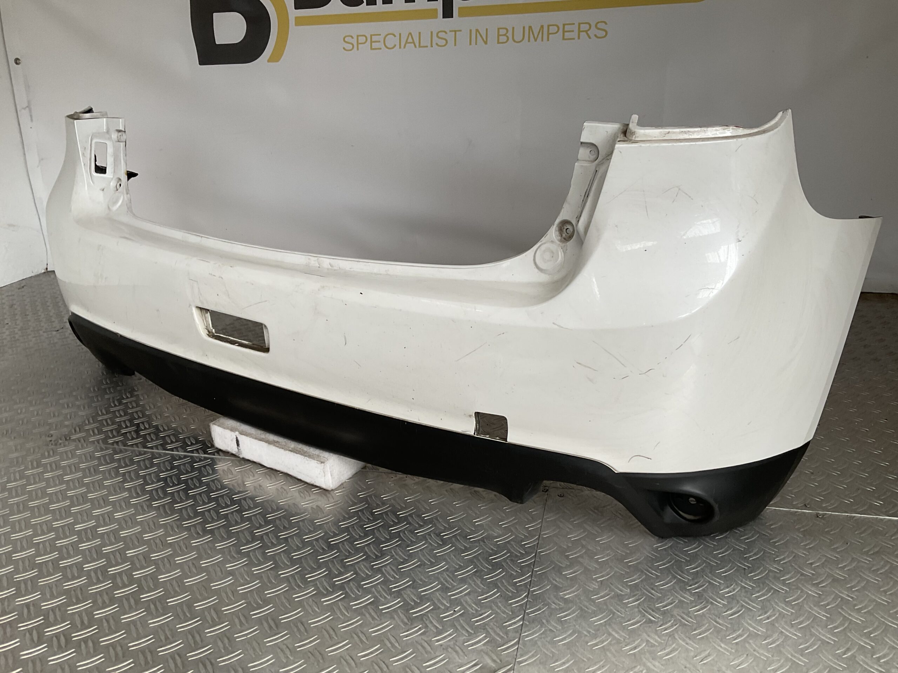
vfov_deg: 48.2
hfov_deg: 61.7
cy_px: 336
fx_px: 752
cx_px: 449
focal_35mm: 29
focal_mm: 3
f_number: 1.8
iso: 40
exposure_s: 1/120
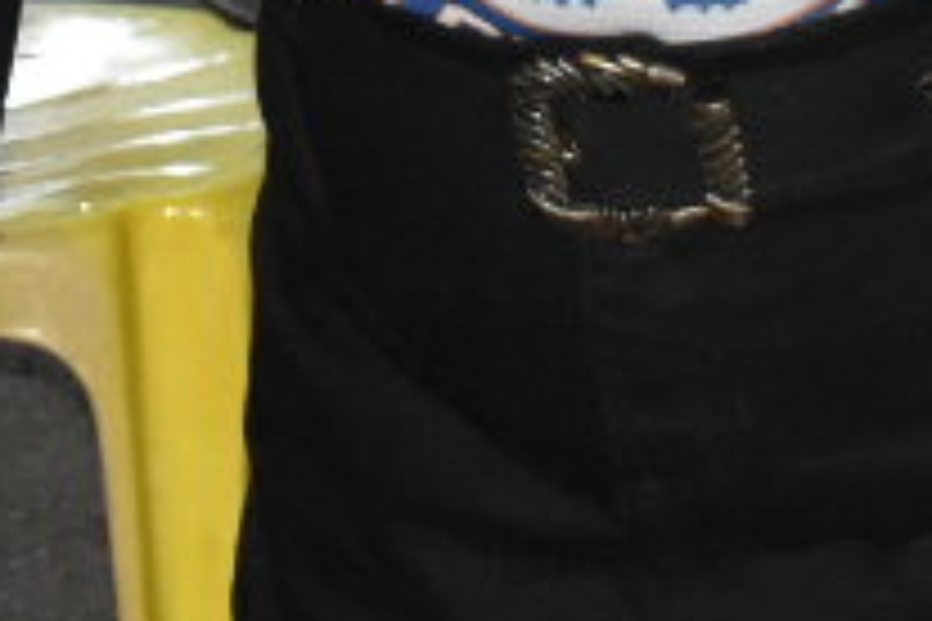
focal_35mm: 258
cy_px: -1202
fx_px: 6679
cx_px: 522
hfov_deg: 8.0
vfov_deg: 5.1
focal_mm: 22
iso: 2500
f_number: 3.5
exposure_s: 1/100
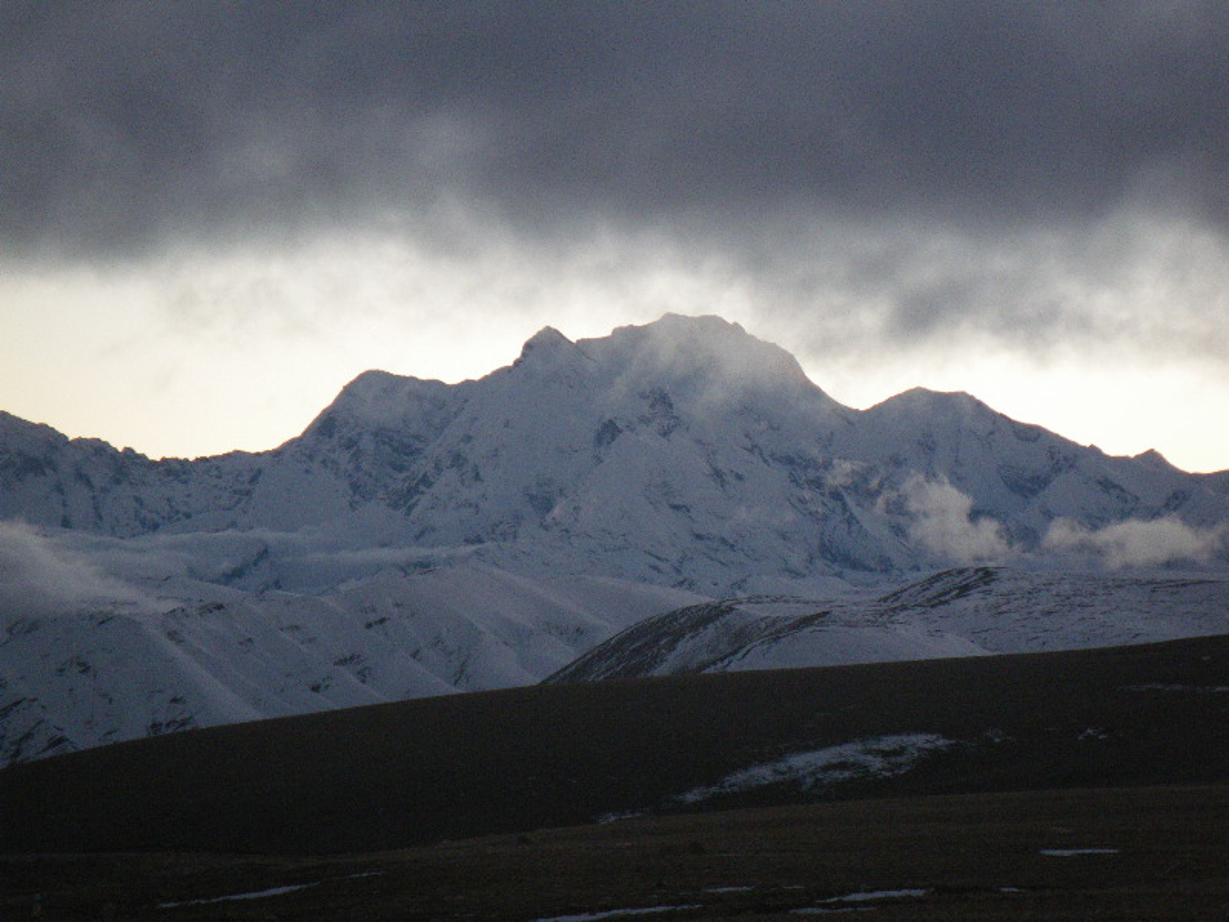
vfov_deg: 10.6
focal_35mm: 140
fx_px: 4971
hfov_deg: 14.1
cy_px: 461
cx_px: 614
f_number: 5.5
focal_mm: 25
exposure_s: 1/250
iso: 320
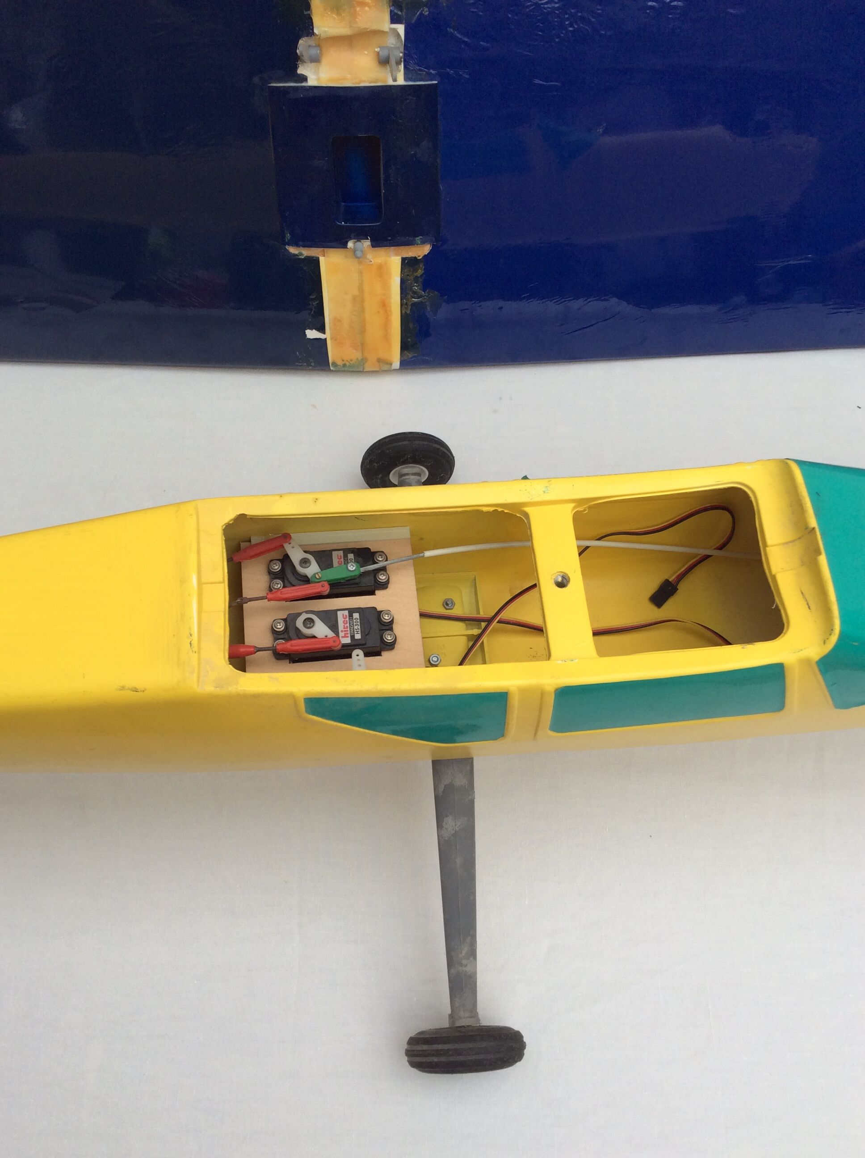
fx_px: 1069
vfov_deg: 56.9
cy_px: 579
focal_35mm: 32
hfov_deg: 44.1
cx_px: 432
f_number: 2.4
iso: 32
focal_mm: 3.3
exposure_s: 1/105
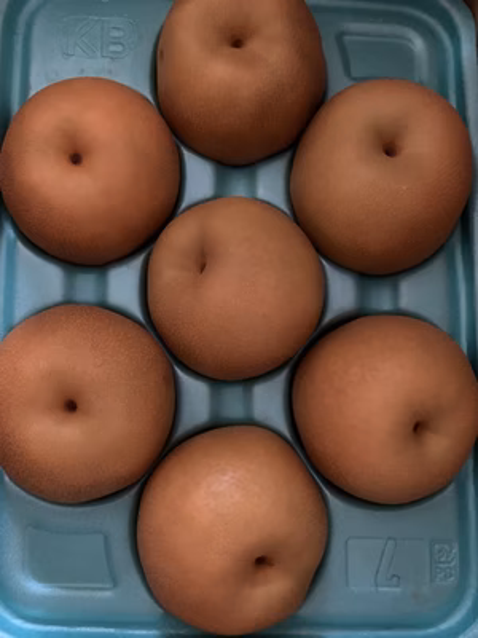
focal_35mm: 26
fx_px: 479
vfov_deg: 67.3
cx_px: 239
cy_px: 319
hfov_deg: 53.1
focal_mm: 4.25
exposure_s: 1/20
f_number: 1.8
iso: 640
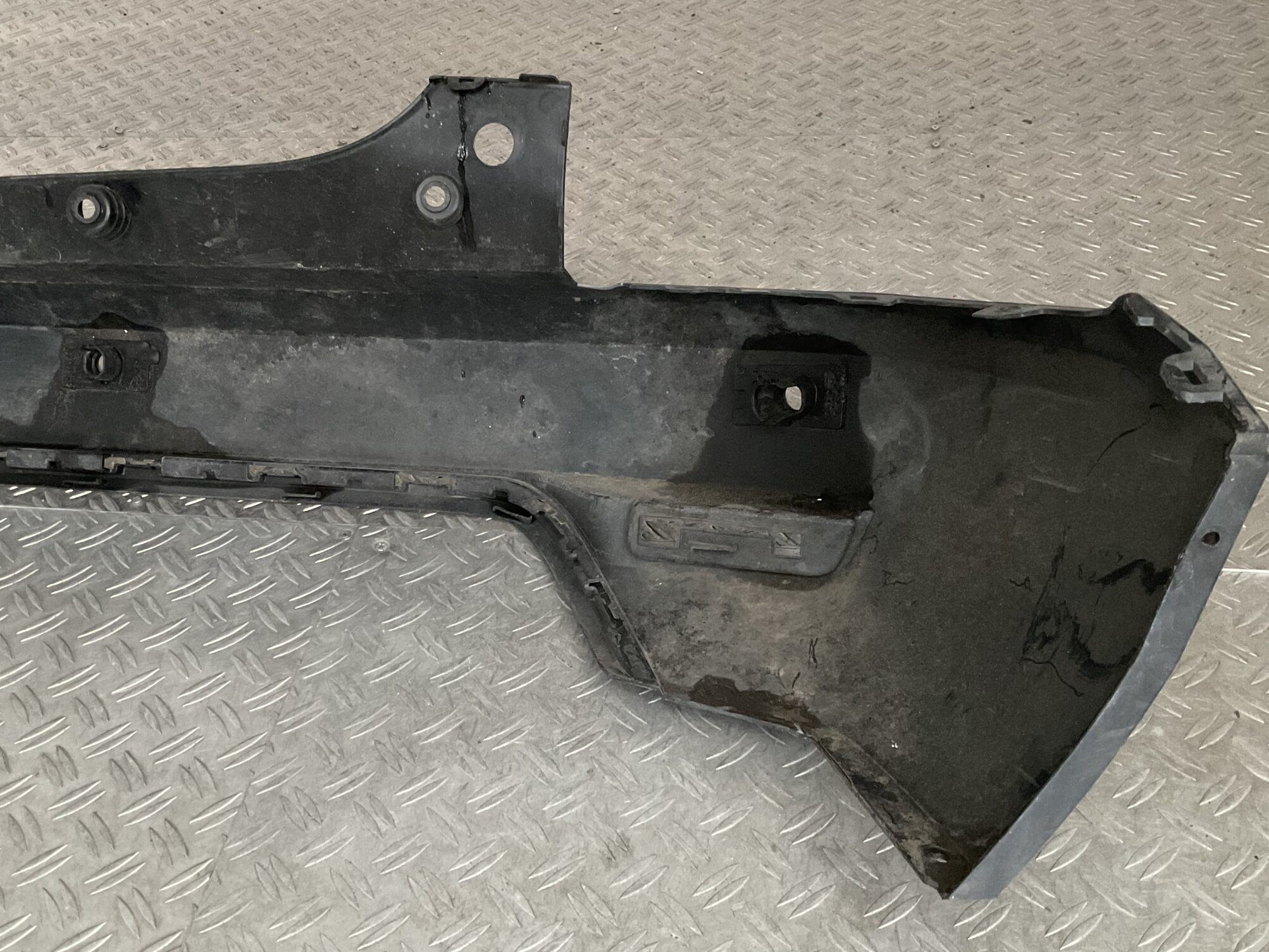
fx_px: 1357
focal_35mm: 37
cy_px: 535
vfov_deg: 38.6
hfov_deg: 50.0
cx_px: 542
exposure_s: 1/30
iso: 320
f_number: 1.8
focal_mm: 3
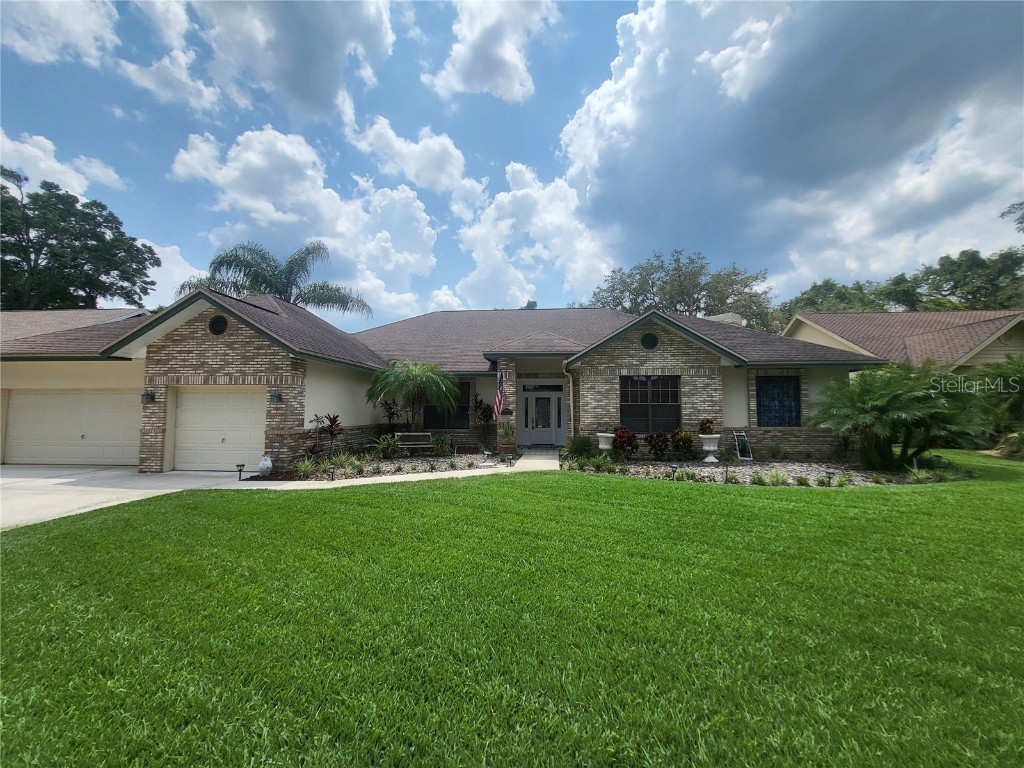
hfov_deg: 106.2
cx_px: 512
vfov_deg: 89.9
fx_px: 385
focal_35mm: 13
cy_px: 384
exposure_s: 1/1601
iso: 32
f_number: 2.2
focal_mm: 1.74
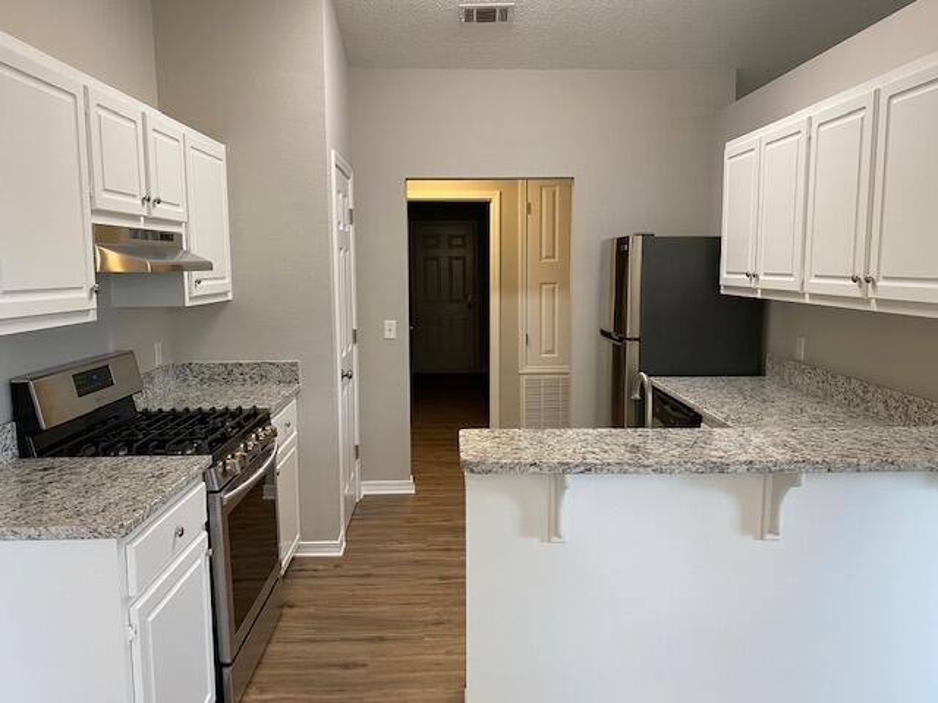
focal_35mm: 26
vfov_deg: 53.1
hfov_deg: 67.3
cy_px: 352
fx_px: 705
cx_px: 469
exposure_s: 1/60
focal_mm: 4.25
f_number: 1.8
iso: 80
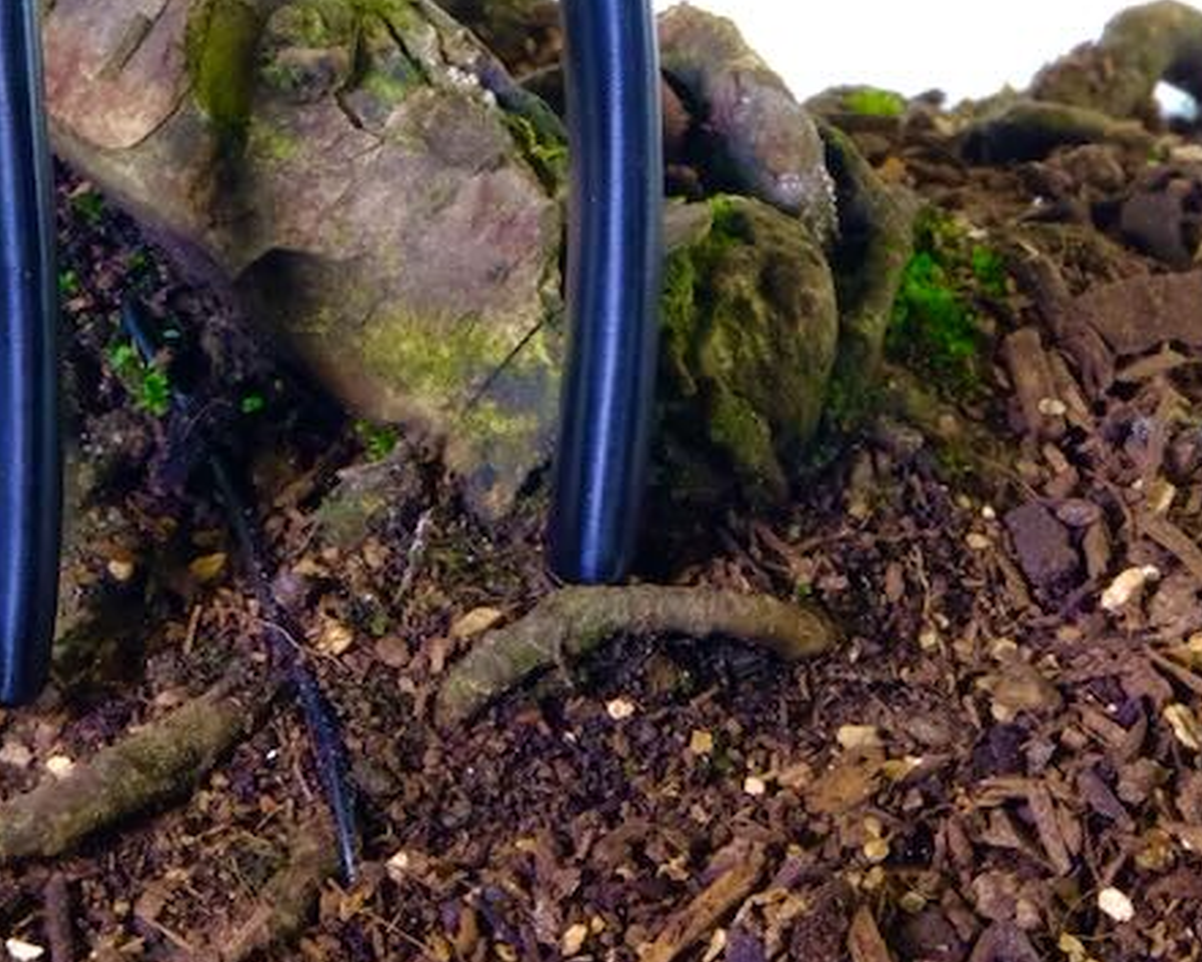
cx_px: 218
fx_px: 18610
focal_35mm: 523
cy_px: -758
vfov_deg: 2.9
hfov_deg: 3.7
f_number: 18
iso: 3200
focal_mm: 128
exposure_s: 1/8
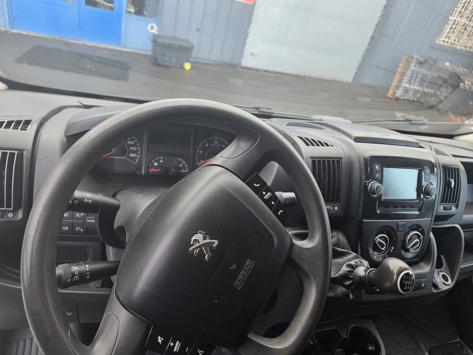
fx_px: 314
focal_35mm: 23
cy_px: 178
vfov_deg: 58.9
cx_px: 236
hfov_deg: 73.9
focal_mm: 6.25
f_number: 1.7
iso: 125
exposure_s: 1/100
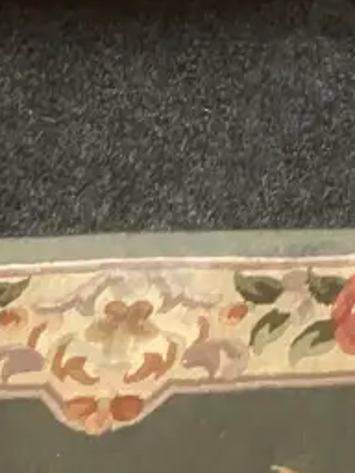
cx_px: 647
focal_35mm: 112
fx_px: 1531
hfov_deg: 12.1
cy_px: -386
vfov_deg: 15.1
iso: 400
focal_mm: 3.99
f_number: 1.8
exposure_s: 1/37
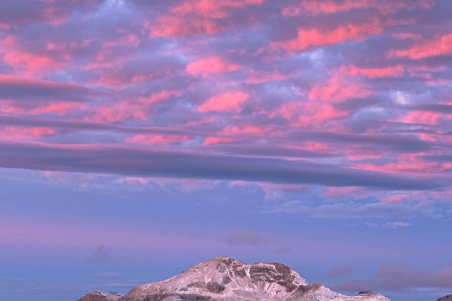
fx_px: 2360
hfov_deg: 10.9
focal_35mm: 188
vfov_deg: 7.3
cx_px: 256
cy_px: 265
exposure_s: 1/60
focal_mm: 55
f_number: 4
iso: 400
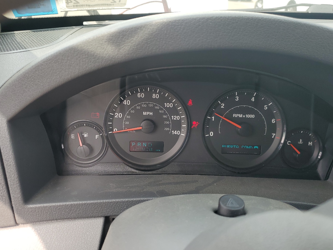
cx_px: 172
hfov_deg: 61.6
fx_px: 279
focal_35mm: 29
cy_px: 131
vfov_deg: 48.2
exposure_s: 1/526
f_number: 1.5
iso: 50
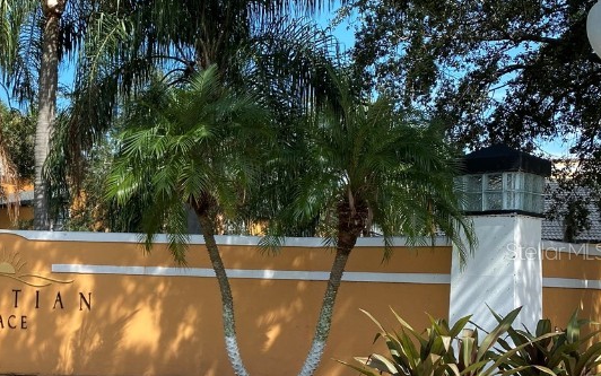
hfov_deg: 35.4
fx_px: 868
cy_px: 251
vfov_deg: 24.3
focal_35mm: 53
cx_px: 34
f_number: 1.8
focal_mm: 4.25
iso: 32
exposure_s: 1/1362
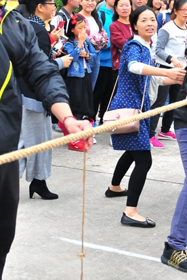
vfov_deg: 22.7
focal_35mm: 89
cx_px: 41
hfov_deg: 15.3
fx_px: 693
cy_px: 78
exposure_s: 1/60
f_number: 2.8
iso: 1250
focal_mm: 24
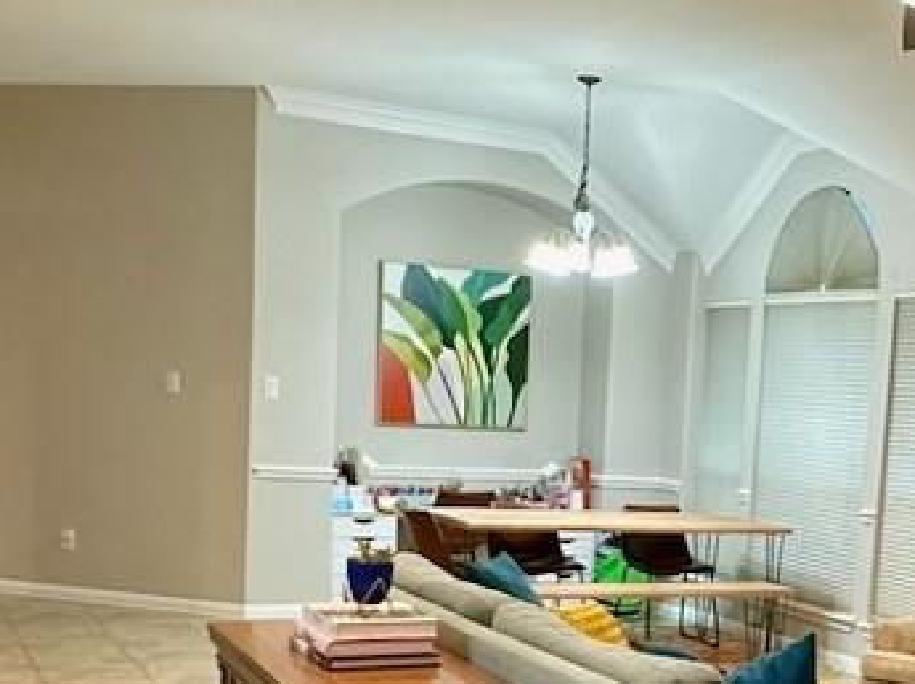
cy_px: 612
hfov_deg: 35.8
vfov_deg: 27.0
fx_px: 1373
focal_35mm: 52
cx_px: 719
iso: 400
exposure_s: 1/60
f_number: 2.2
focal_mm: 2.22
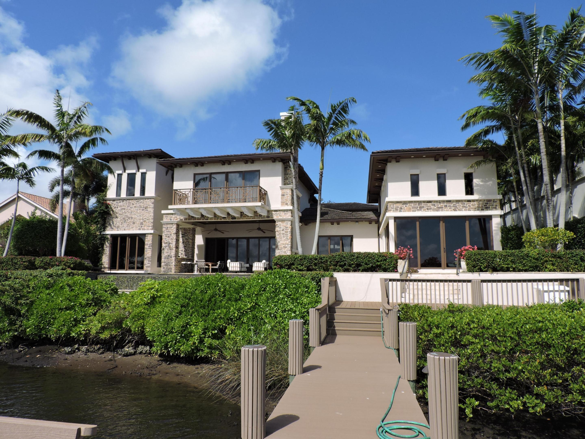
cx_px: 292
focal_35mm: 24
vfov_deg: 56.8
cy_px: 220
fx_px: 406
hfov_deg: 71.6
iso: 100
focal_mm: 4.3
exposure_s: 1/1250
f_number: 3.3
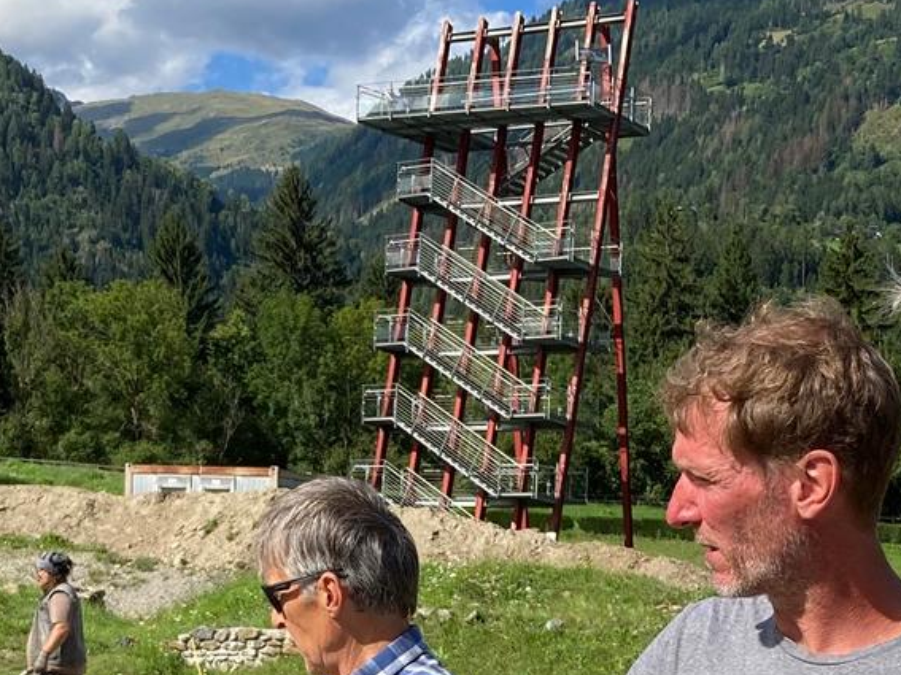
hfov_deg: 24.7
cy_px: 785
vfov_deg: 17.8
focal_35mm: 79
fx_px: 2056
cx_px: 453
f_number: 1.8
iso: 20
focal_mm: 3.99
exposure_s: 1/1675
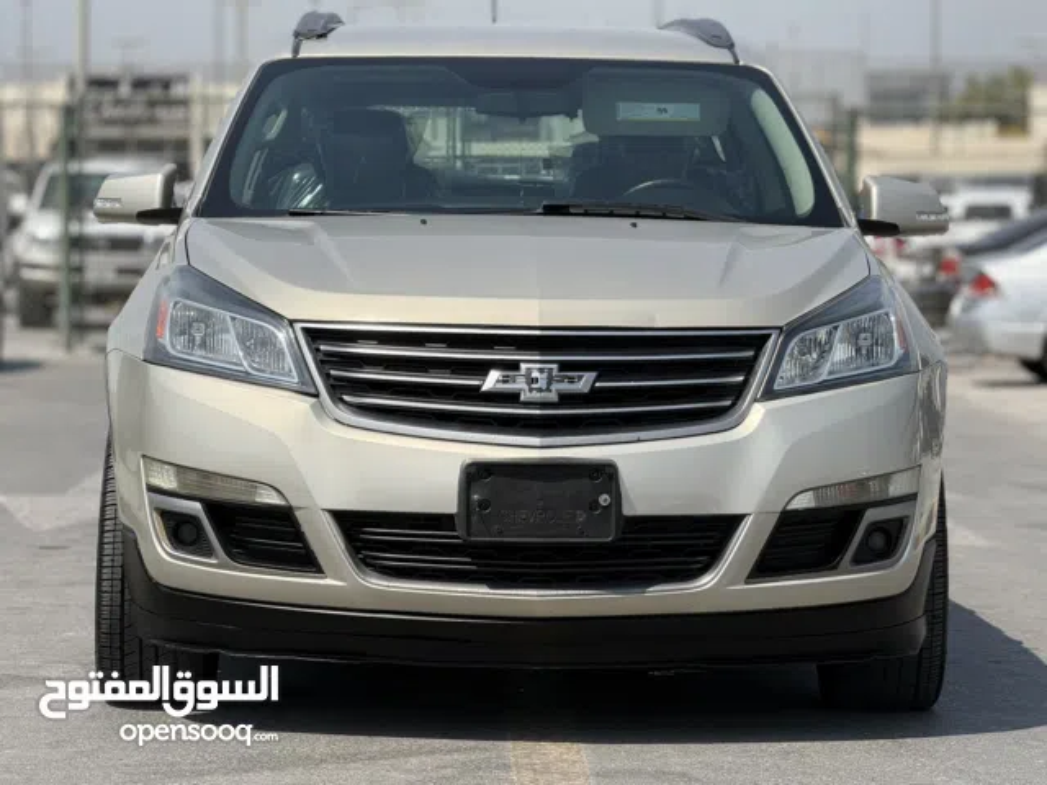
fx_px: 3630
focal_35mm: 120
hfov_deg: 16.4
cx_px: 524
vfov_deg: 12.3
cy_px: 392
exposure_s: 1/1730
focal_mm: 15.66
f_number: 2.8
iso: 50
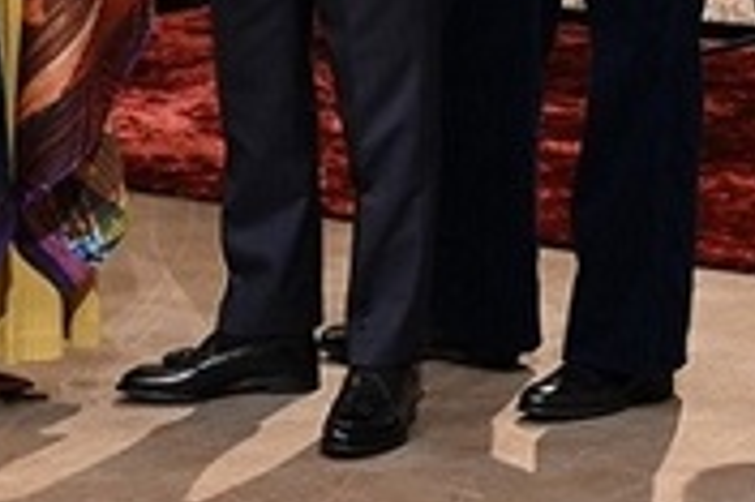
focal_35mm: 178
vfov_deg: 7.5
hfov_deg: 11.5
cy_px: -369
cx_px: 592
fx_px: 3730
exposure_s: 1/60
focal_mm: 44
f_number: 5.6
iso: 2000
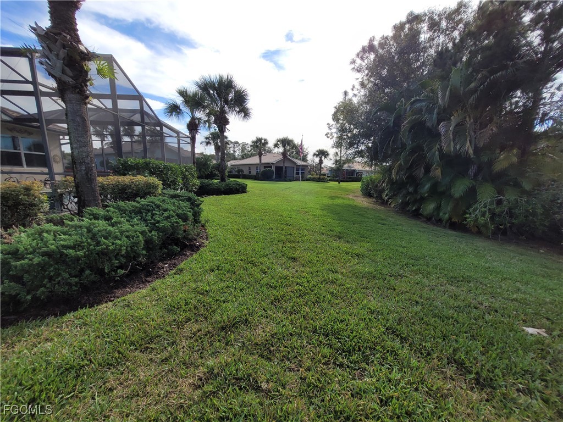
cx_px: 282
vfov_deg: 89.9
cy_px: 211
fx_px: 211
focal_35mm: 13
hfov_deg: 106.2
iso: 40
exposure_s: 1/1044
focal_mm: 1.74
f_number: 2.2
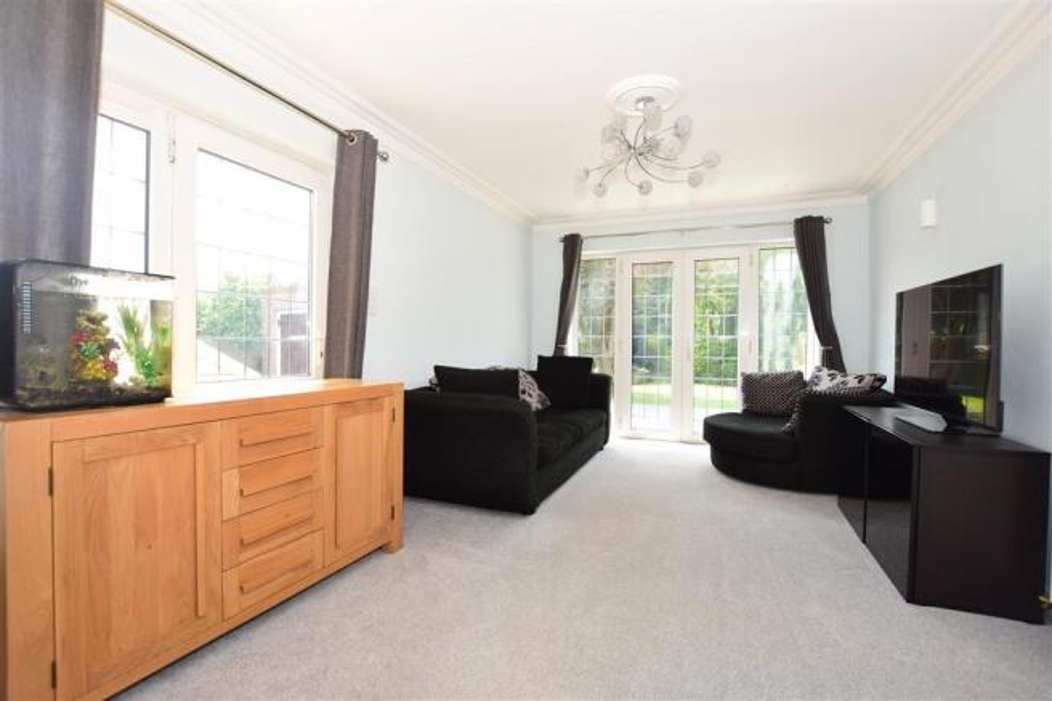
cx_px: 526
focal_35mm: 15
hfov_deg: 100.4
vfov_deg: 77.3
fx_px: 438
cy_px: 350
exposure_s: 1/125
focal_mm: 10
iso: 400
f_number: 5.6
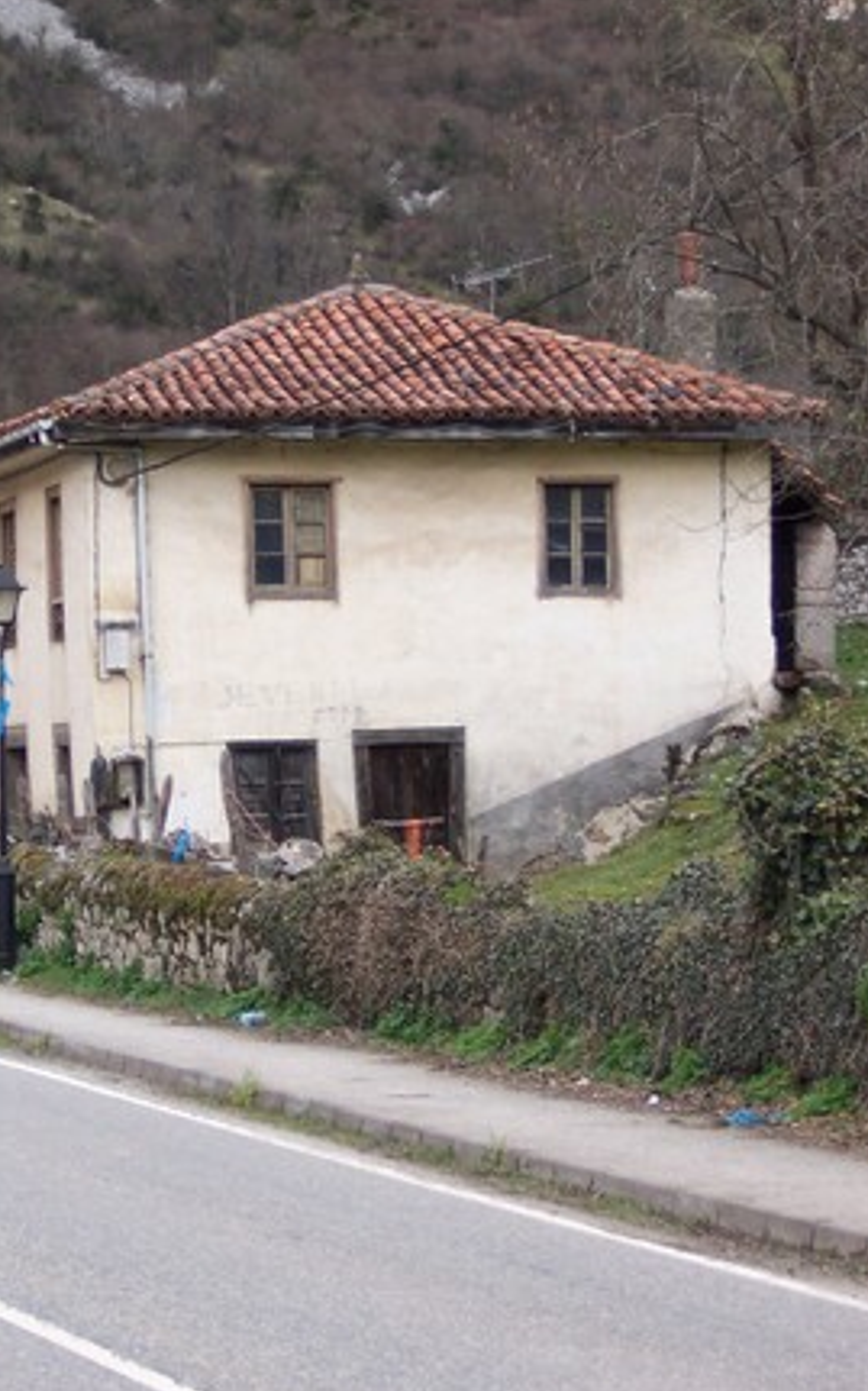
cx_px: 329
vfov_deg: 14.6
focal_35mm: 143
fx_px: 5418
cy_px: 710
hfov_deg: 9.2
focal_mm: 20
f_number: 4.8
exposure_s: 1/125
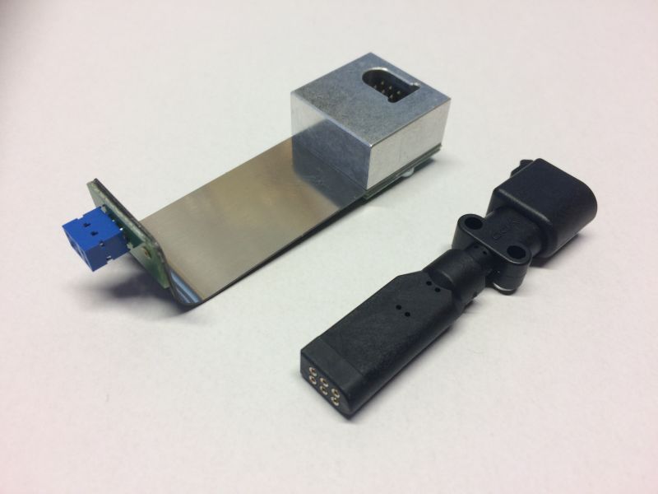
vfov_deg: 48.2
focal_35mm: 29
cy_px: 247
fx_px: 551
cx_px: 329
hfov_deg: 61.7
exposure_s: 1/50
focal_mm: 4.15
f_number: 2.2
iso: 50
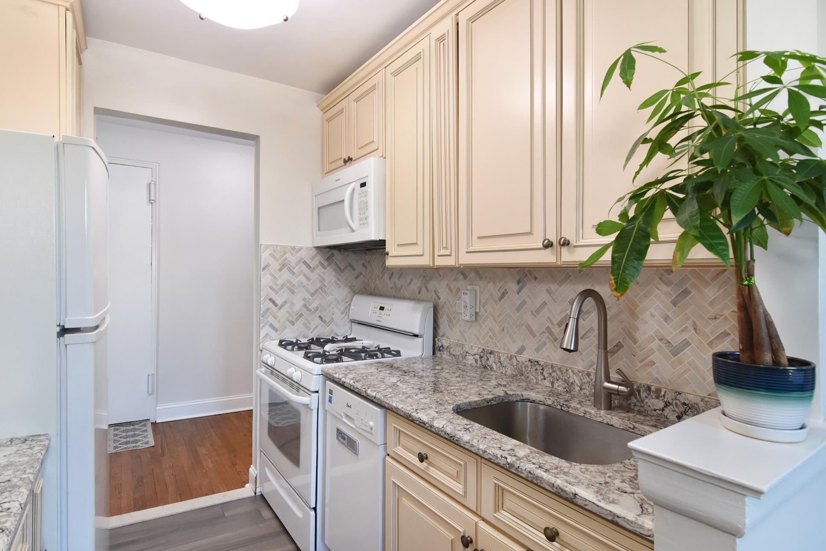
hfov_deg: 91.5
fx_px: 402
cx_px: 397
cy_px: 286
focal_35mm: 18
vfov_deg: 68.8
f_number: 8
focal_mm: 11
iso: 640
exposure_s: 1/60
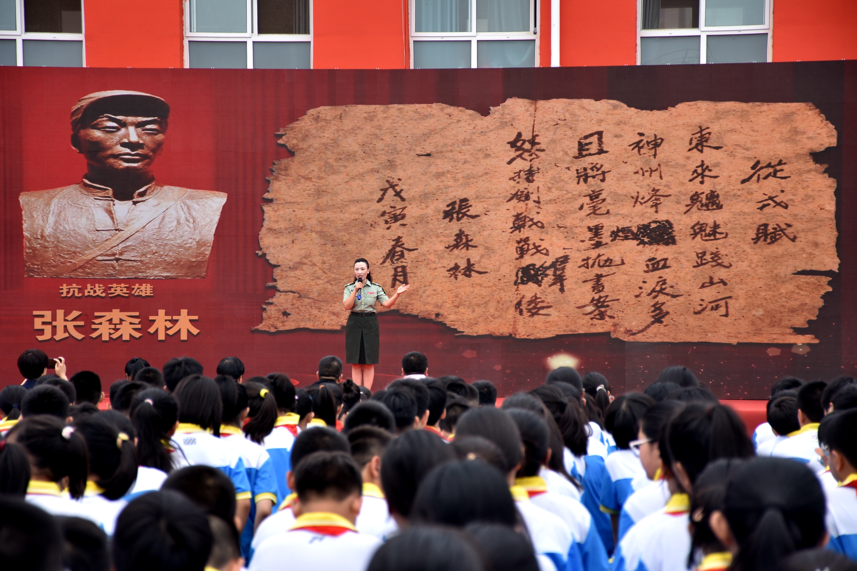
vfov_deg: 10.8
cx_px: 428
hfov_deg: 16.1
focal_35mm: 128
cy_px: 286
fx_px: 3035
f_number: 5.3
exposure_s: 1/160
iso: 100
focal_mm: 85
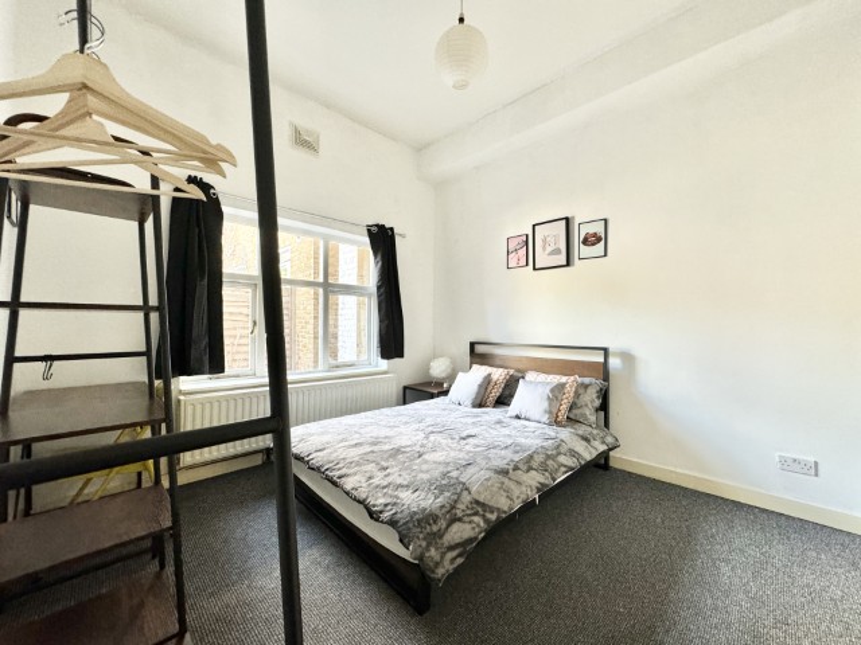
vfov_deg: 85.7
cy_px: 322
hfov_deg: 102.1
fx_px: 348
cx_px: 430
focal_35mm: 14
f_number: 2.2
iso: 250
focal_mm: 2.22
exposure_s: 1/99
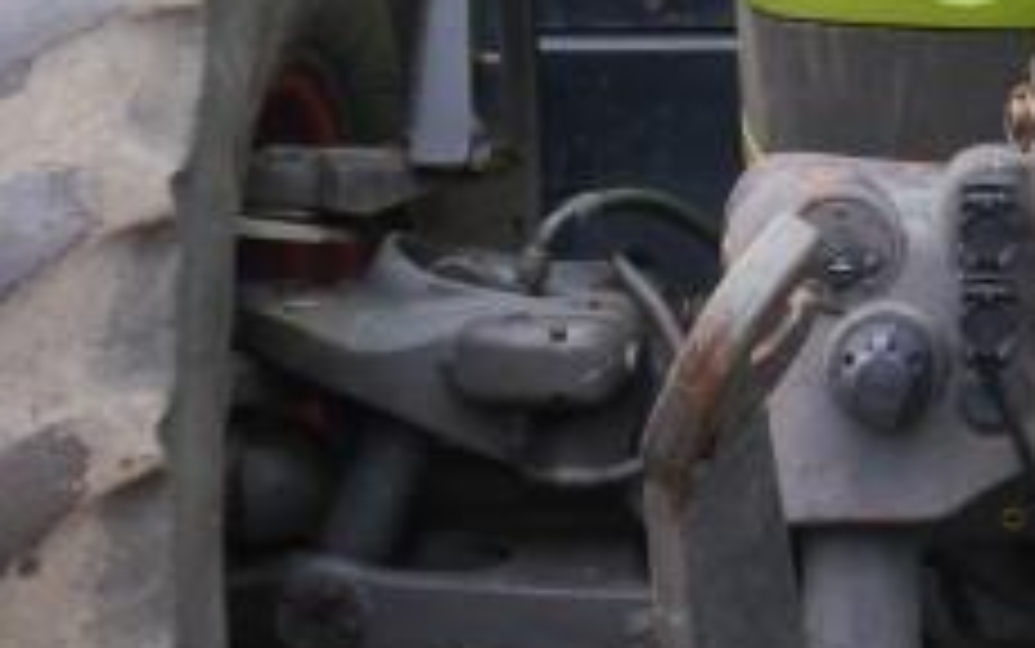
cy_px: -117
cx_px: 1292
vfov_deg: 9.8
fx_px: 3725
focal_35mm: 132
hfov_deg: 15.2
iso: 320
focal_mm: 14
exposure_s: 1/60
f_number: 3.5
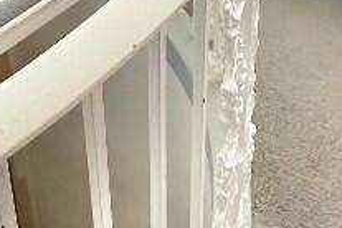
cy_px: -142
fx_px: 684
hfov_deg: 28.0
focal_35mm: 72
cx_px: 134
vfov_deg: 16.7
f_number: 2.2
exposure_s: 1/99
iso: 160
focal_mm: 2.22
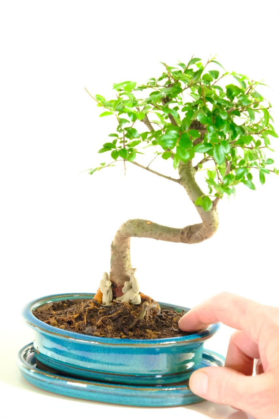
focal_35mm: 108
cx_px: 140
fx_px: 1255
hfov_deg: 12.7
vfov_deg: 18.9
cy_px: 210
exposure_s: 1/30
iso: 2500
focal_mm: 72.1
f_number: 9
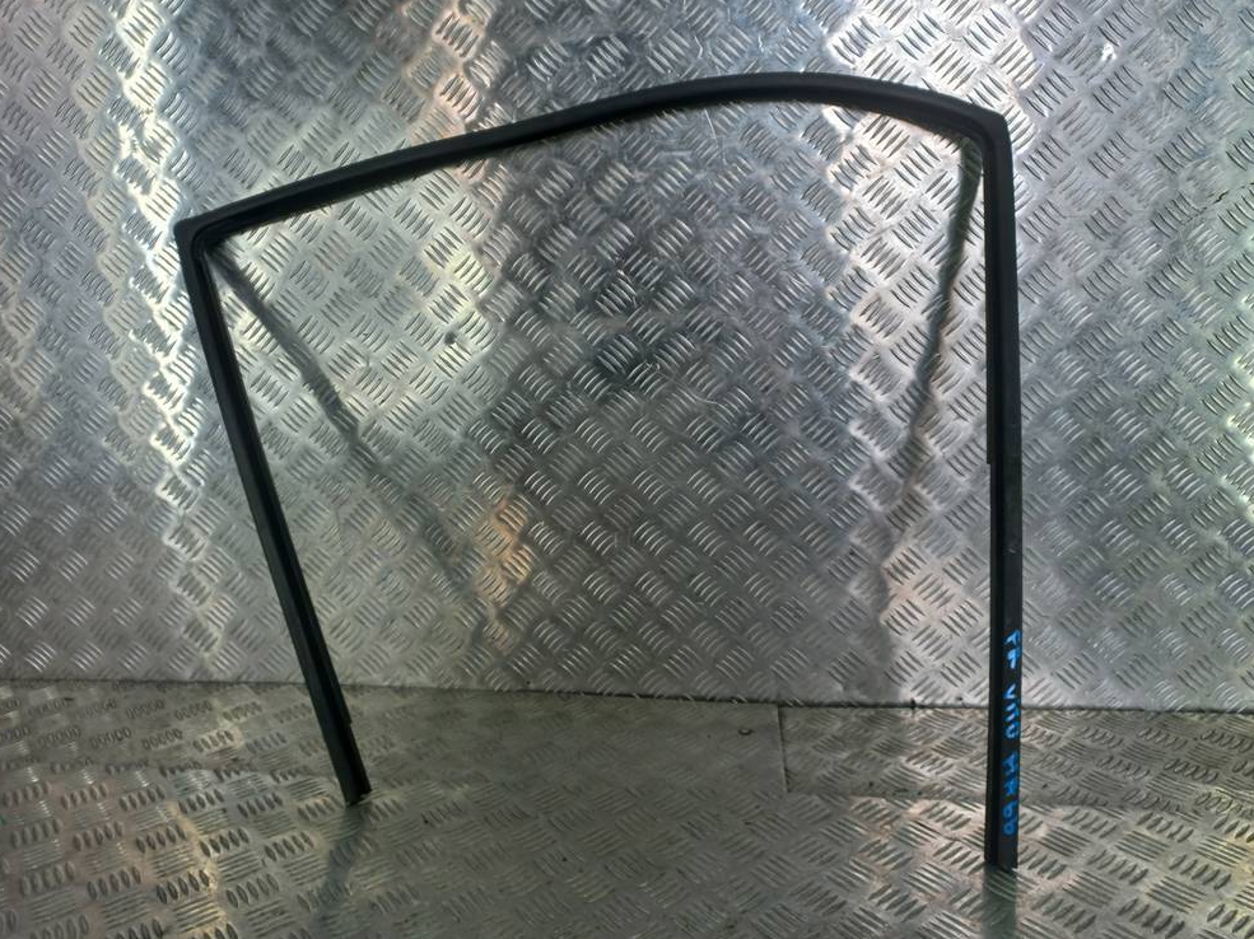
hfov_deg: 67.3
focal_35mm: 26
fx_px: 942
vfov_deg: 53.0
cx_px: 615
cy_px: 464
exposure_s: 1/100
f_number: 1.8
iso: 25
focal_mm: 4.6
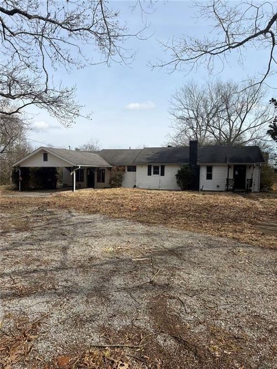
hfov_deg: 56.8
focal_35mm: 24
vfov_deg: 71.6
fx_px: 256
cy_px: 184
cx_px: 138
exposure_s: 1/6173
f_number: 1.78
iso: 80
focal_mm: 6.76
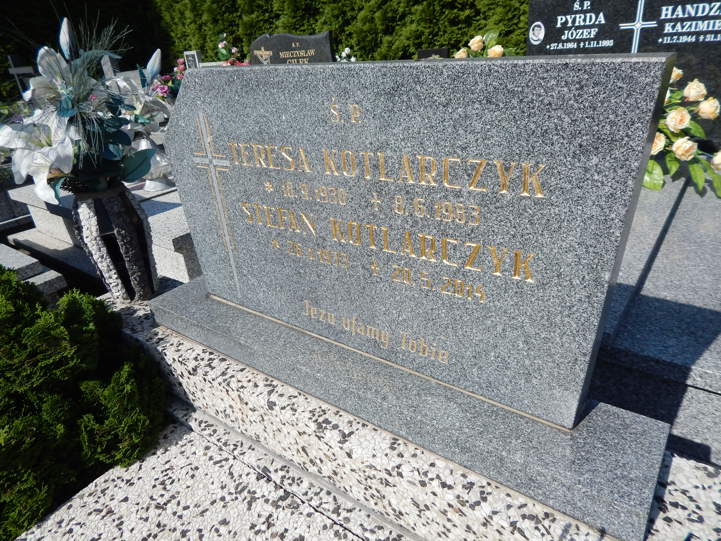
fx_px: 479
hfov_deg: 73.9
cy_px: 270
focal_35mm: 23
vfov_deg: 58.9
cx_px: 360
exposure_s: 1/800
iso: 125
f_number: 6
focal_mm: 4
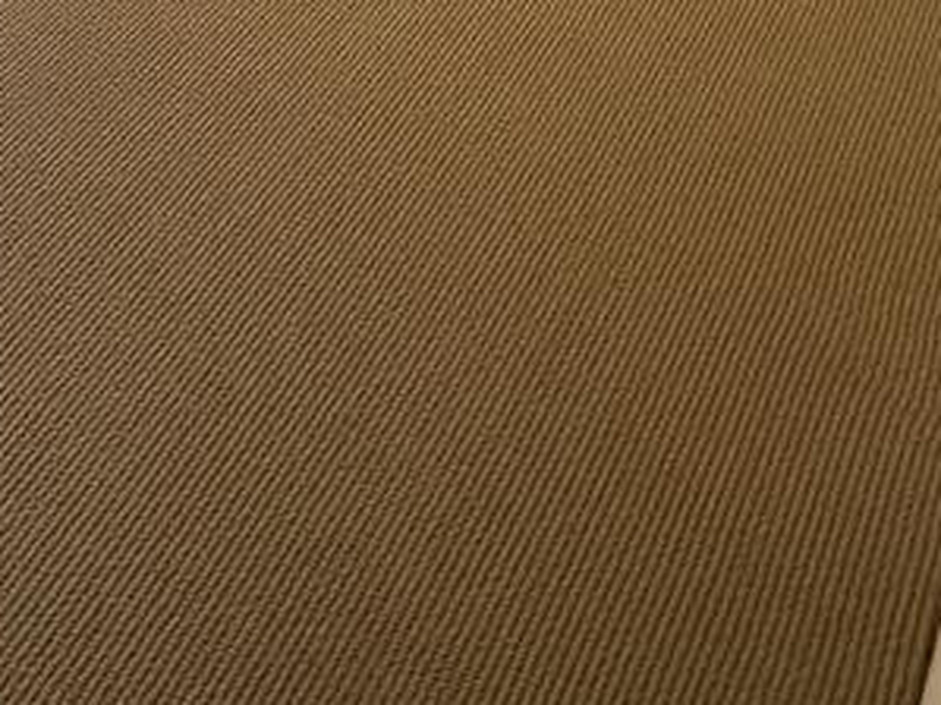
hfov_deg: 35.1
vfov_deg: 22.3
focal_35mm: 48
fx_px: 1304
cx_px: -44
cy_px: -466
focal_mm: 2.22
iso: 160
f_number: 2.2
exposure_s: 1/99
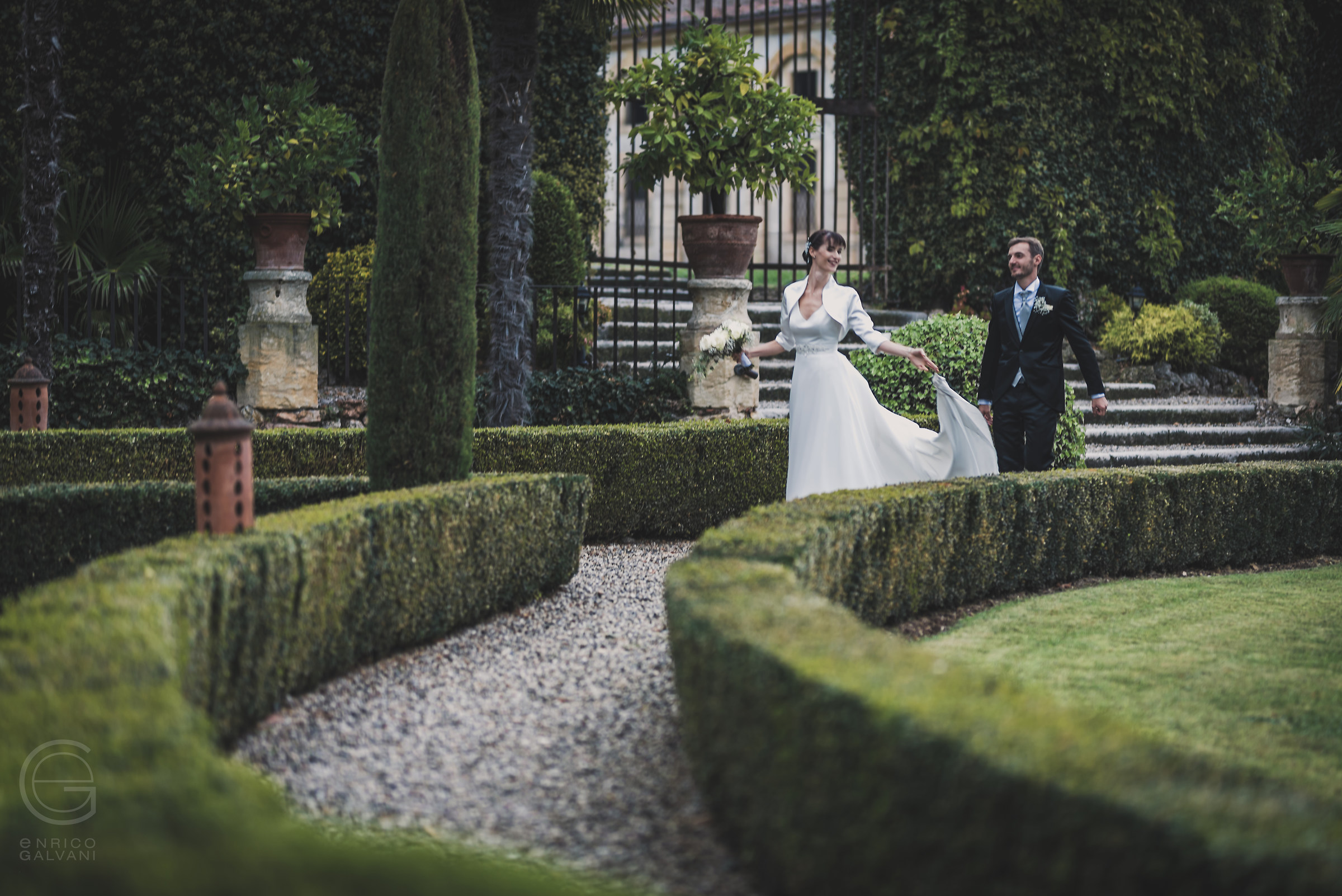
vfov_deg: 16.1
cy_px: 448
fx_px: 3170
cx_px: 671
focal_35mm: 85
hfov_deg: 23.9
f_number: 1.4
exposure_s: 1/125
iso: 100
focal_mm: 85
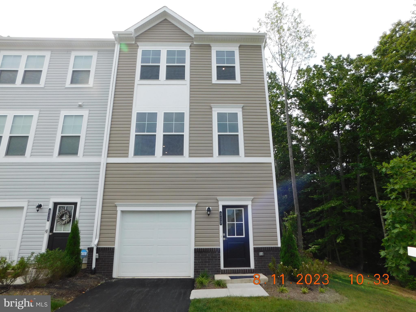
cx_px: 208
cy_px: 156
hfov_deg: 73.9
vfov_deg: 58.9
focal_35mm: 23
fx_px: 276
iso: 125
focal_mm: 4
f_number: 3
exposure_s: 1/1000
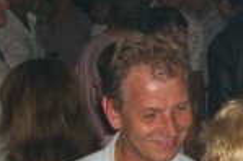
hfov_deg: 10.4
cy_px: -2
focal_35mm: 193
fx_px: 1301
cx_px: 342
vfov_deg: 7.1
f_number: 3.1
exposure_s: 1/60
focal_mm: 9.5
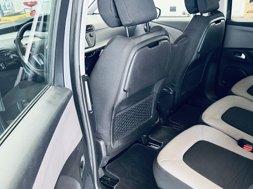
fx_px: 256
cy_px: 135
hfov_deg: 51.9
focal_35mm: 35
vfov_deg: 39.9
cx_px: 163
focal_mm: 6.76
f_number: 1.78
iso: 500
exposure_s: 1/60
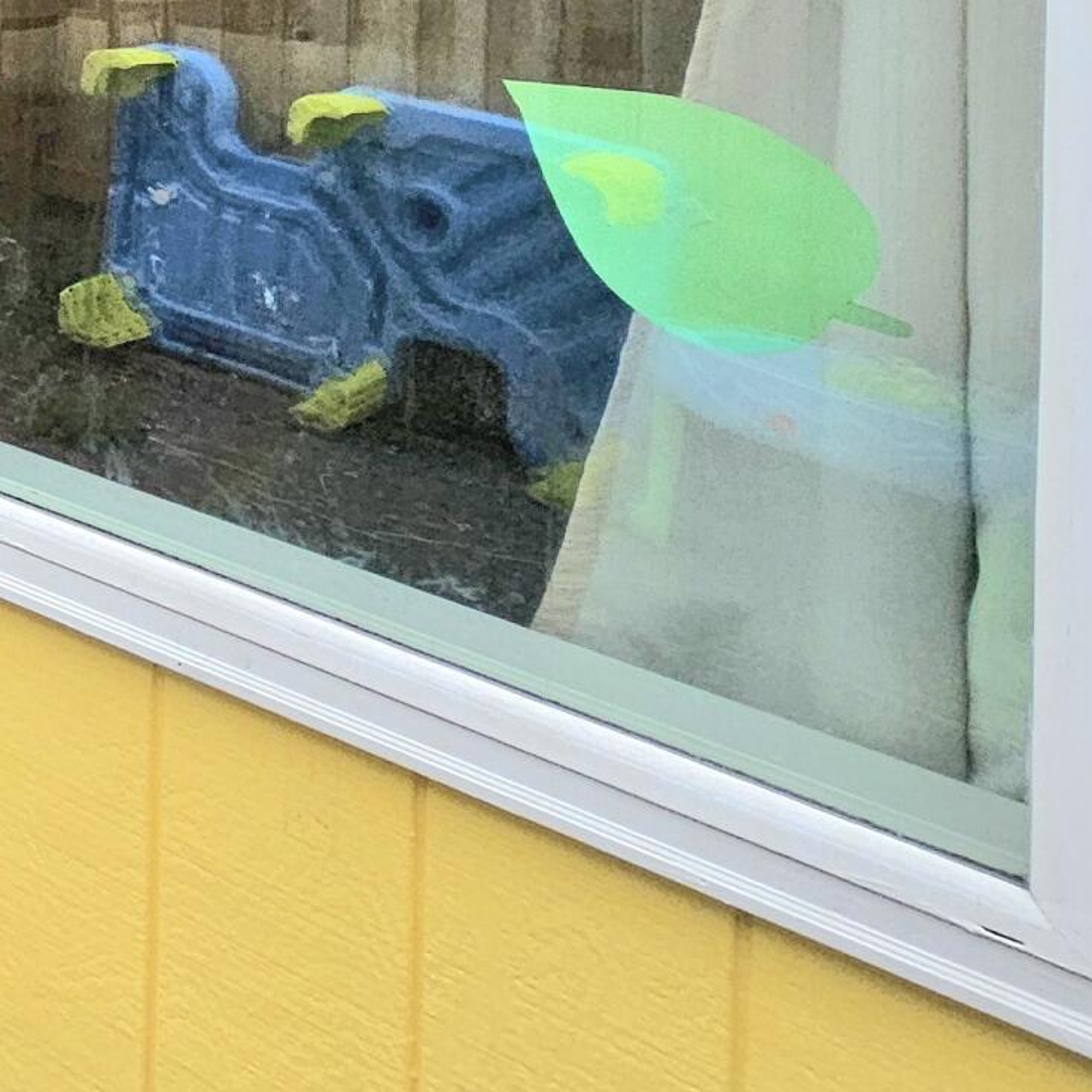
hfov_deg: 22.3
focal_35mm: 47
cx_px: -852
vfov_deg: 28.6
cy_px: -374
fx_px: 1677
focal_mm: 2.2
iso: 50
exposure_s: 1/1667
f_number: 2.2
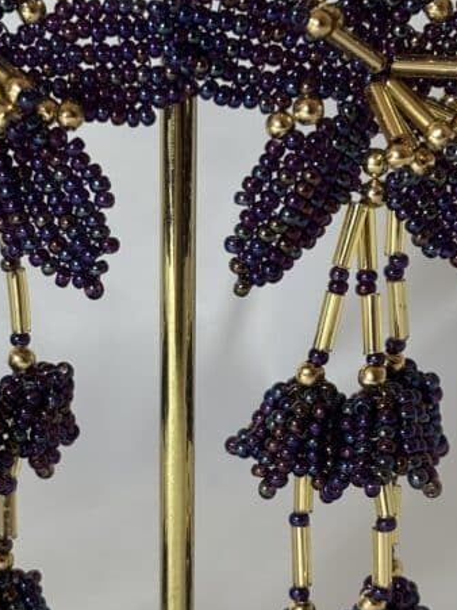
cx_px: 174
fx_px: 2078
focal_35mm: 118
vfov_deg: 16.7
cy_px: 398
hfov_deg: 12.5
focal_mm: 5.96
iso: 32
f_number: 1.6
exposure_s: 1/100
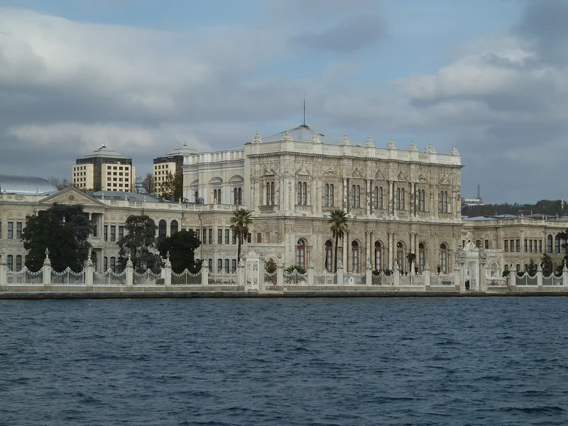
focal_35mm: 96
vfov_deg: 15.4
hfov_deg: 20.4
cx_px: 284
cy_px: 213
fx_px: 1575
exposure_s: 1/500
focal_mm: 15.8
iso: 80
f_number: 5.6
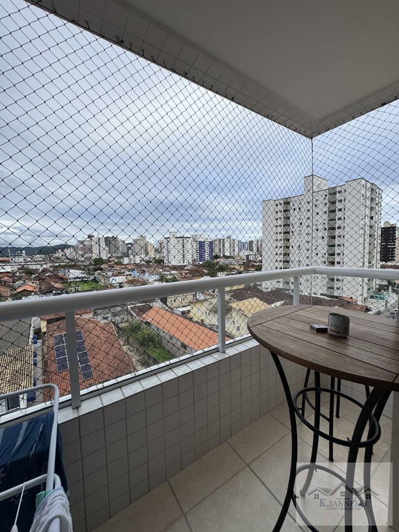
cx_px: 200
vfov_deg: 102.1
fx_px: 215
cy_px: 266
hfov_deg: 85.7
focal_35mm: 14
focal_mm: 2.22
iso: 50
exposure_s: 1/980
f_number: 2.2
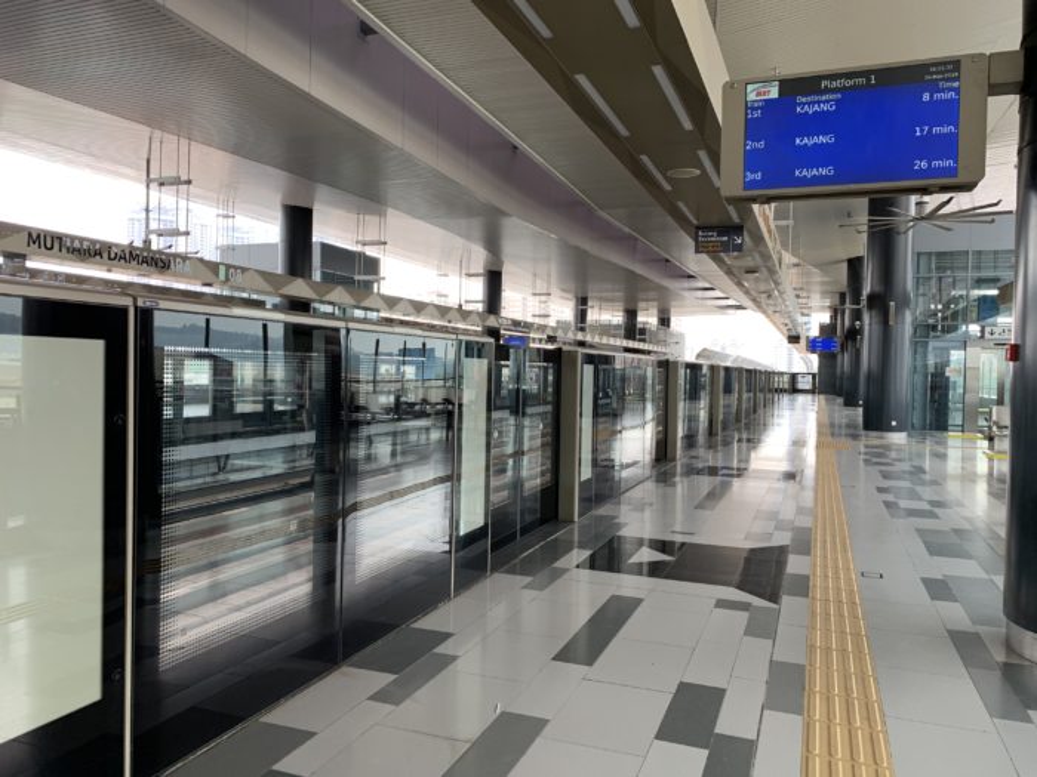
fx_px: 779
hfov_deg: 67.3
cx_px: 518
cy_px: 388
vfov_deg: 53.1
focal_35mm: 26
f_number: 1.8
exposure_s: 1/122
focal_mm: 4.25
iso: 32
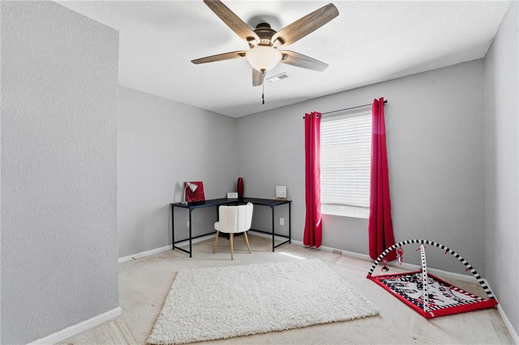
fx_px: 202
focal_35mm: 14
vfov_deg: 81.1
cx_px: 260
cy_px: 172
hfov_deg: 104.3
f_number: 7.1
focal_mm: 14
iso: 125
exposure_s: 1/30
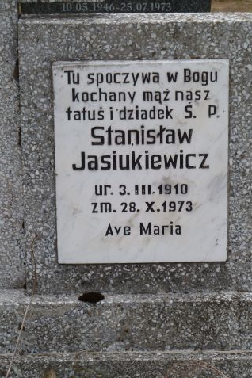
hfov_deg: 10.2
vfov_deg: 15.3
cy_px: 189
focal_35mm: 134
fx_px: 1407
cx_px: 116
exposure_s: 1/200
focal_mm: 21
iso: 80
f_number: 4.4
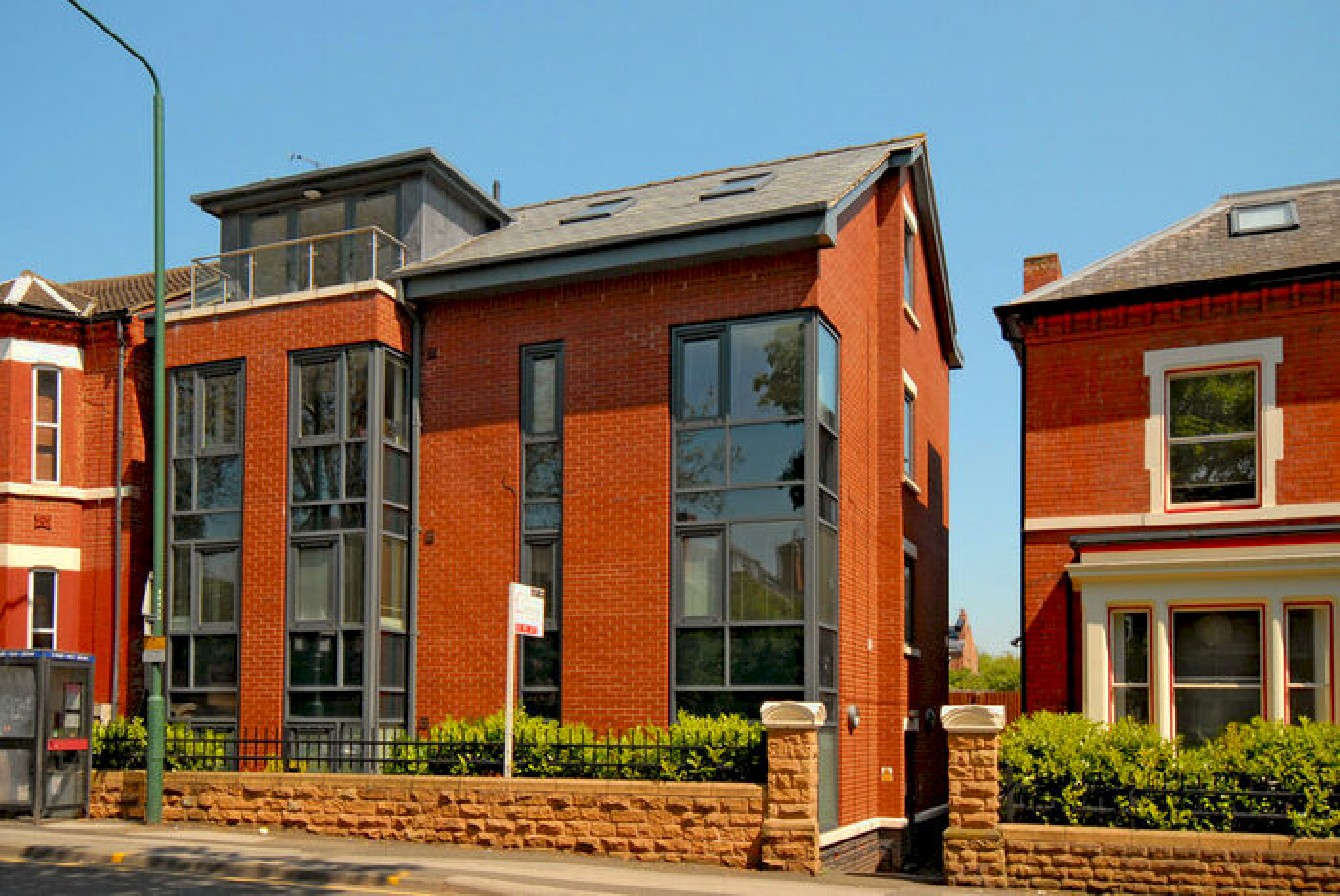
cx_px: 670
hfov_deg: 61.9
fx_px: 1118
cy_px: 448
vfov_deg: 43.7
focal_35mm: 30
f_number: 8
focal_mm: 20
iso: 320
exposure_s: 1/400
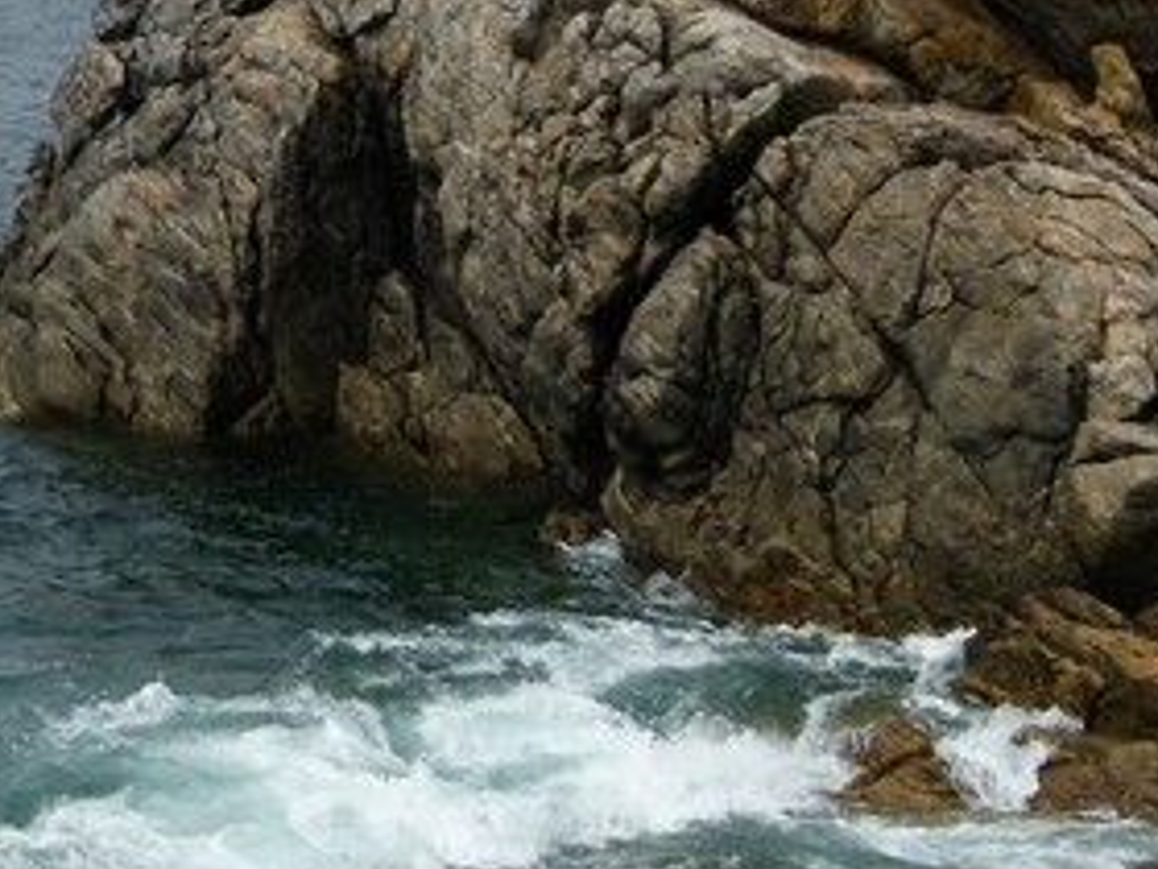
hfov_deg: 14.4
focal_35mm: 137
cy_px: 41
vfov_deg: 10.7
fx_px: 4583
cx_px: 327
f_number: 4
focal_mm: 8.7
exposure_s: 1/1000
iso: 100
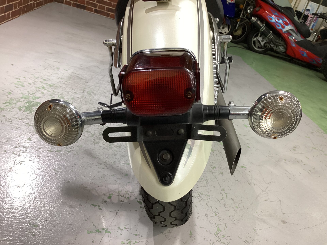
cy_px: 122
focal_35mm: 31
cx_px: 164
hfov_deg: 58.4
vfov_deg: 45.4
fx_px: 293
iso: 160
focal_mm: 3.3
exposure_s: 1/60
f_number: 2.4
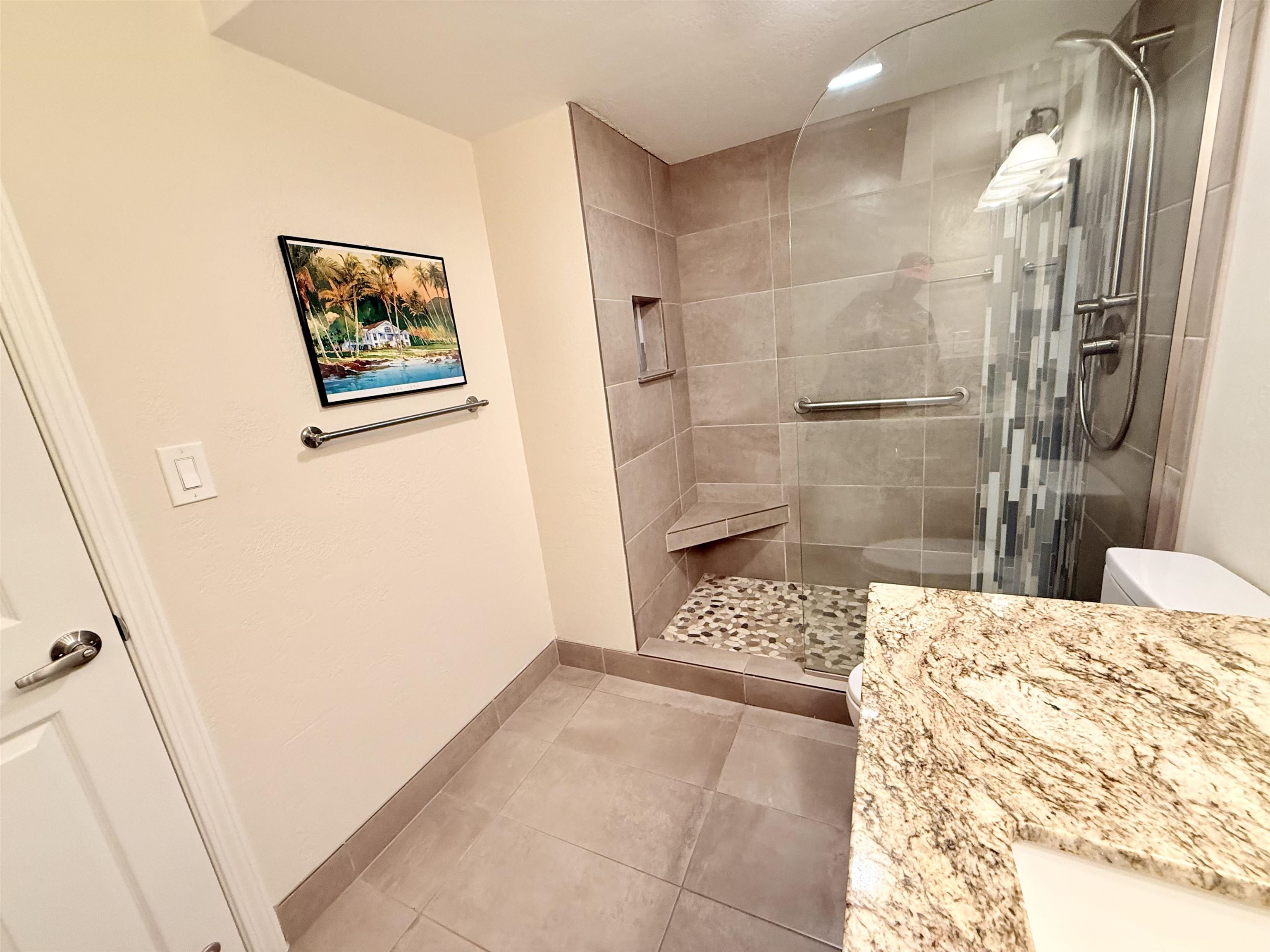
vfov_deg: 85.7
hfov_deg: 102.1
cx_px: 635
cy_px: 476
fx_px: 514
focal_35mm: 14
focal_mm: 2.22
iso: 250
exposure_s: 1/60
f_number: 2.2
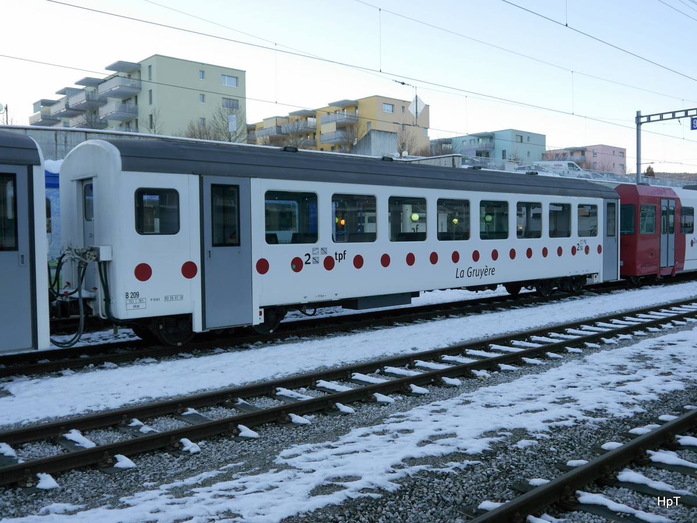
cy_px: 262
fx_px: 685
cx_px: 348
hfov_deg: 54.0
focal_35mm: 34
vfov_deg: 41.8
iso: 160
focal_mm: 17
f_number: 4.5
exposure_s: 1/125
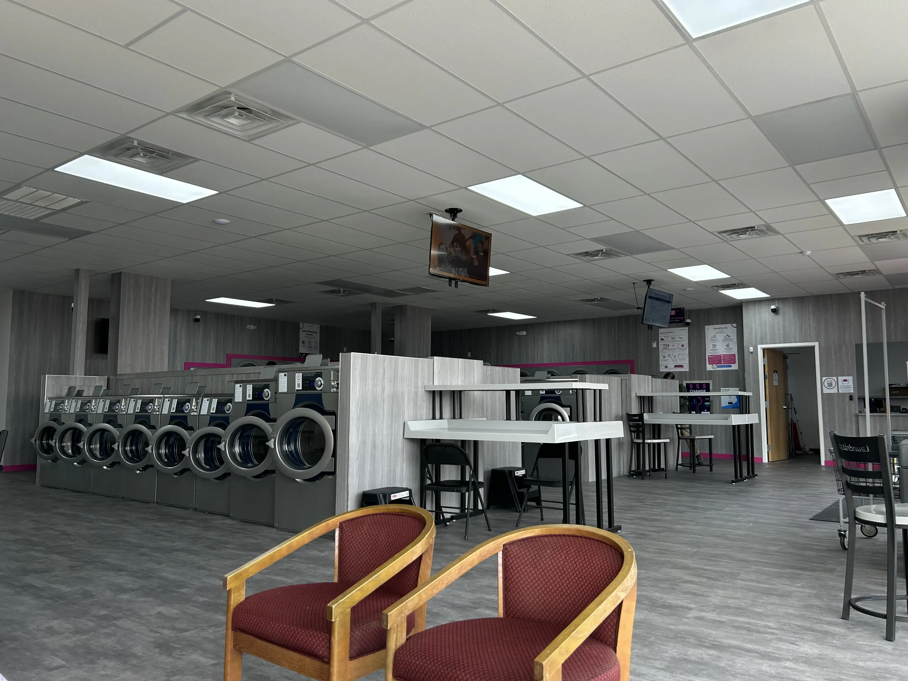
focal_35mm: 26
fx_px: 682
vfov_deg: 53.1
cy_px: 340
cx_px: 454
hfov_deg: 67.3
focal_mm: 5.7
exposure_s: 1/228
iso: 40
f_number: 1.5
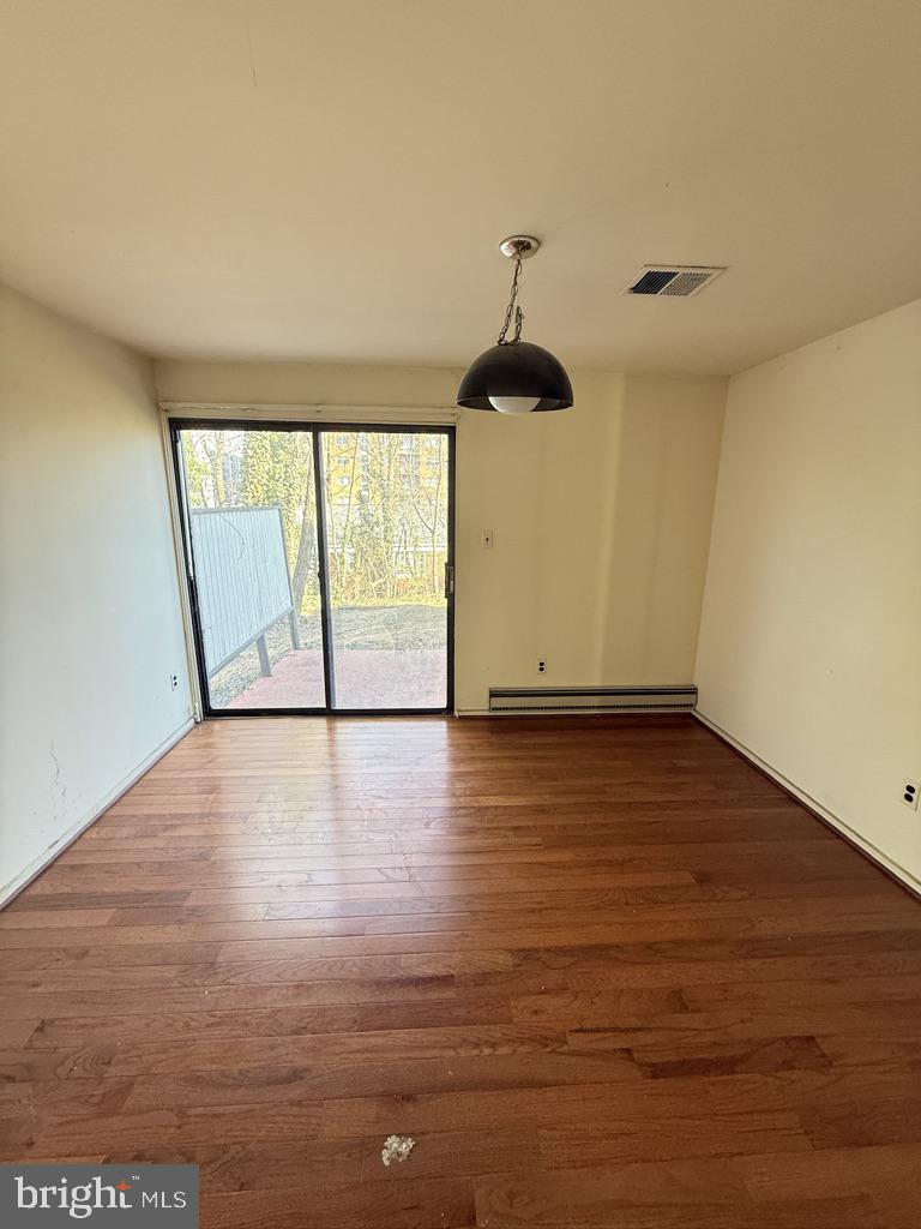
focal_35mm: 14
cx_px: 460
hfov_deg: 85.7
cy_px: 614
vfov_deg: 102.1
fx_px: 497
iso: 320
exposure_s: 1/99
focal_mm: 2.22
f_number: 2.2
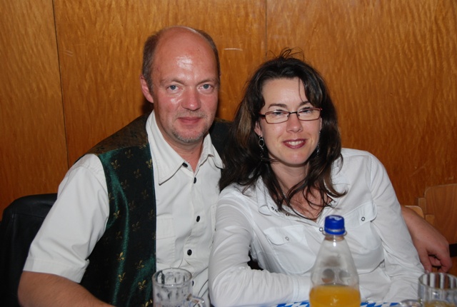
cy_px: 154
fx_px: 725
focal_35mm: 57
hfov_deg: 35.0
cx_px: 228
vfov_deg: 23.9
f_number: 5.6
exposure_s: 1/60
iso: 400
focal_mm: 38
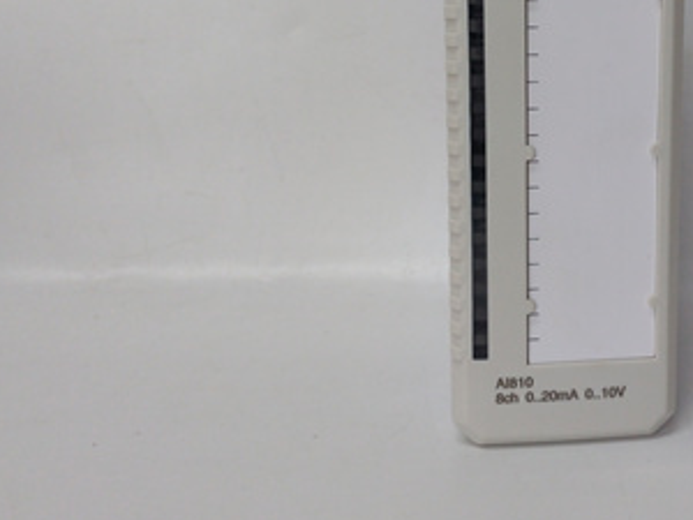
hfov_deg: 40.3
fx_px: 901
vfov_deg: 31.8
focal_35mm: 45
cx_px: 559
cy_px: 154
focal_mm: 3.79
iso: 139
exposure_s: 1/50
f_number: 2
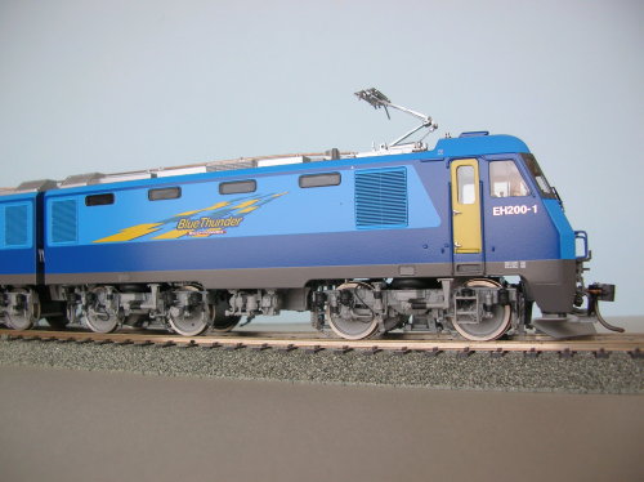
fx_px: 651
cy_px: 241
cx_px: 322
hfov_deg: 52.7
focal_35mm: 35
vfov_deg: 40.6
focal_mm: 5.8
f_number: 2.8
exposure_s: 1/183
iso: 50
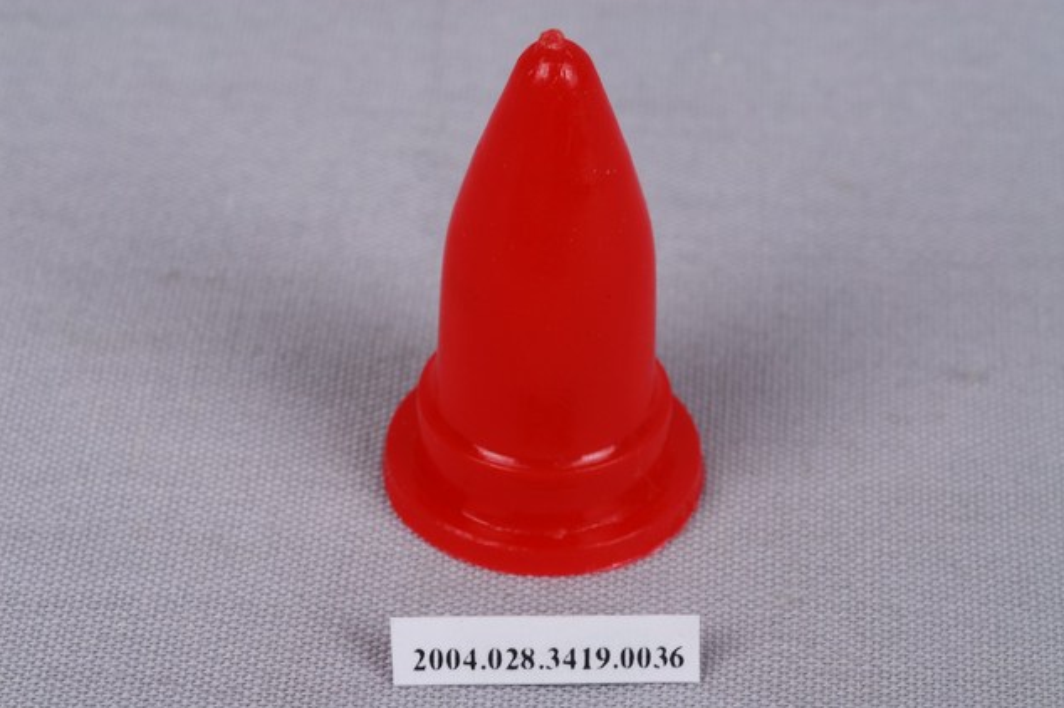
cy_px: 354
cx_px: 530
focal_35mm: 91
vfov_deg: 15.0
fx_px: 2688
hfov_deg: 22.4
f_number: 32
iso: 100
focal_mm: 60
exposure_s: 1/60
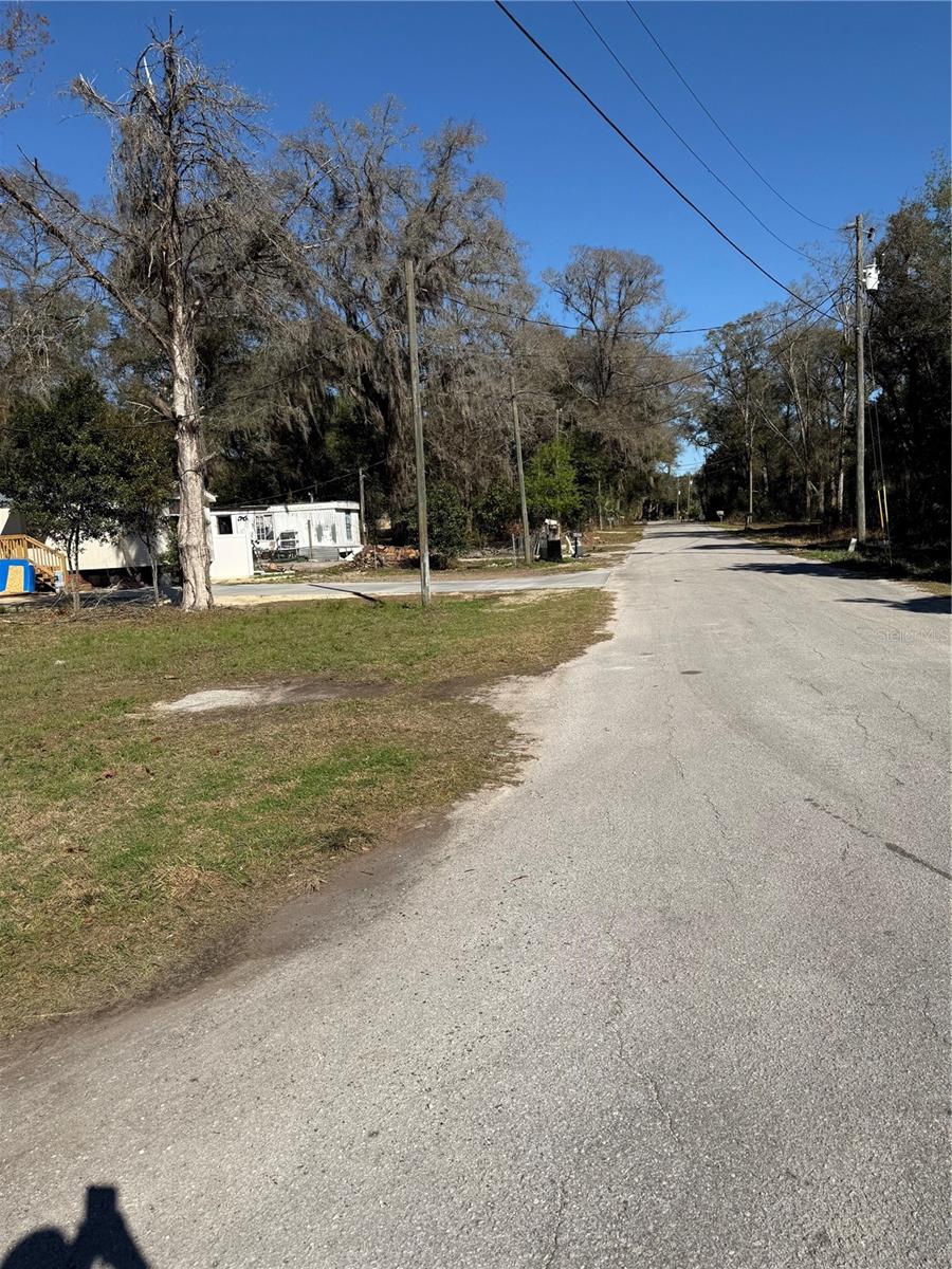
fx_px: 880
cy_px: 634
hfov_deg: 56.8
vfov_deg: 71.6
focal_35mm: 24
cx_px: 476
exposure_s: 1/6711
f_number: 1.78
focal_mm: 6.76
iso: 80
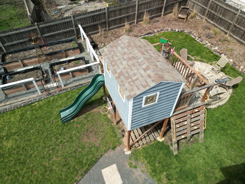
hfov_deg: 71.6
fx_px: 170
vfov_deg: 56.8
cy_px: 92
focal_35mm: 24
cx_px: 122
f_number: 1.7
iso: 110
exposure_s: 1/1000
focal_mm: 6.72
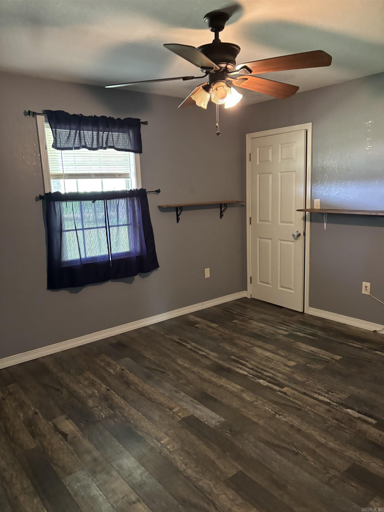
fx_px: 385
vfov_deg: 67.3
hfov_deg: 53.1
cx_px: 192
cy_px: 256
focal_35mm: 26
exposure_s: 1/40
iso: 640
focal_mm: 5.96
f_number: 1.6
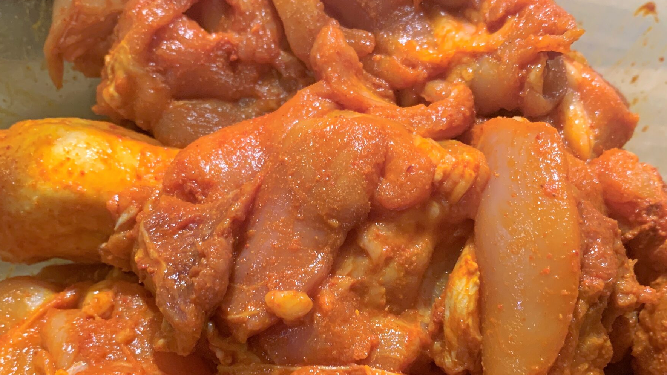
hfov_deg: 49.2
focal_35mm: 41
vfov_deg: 28.8
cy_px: 254
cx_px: 382
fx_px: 725
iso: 250
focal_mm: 4.25
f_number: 1.8
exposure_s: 1/50
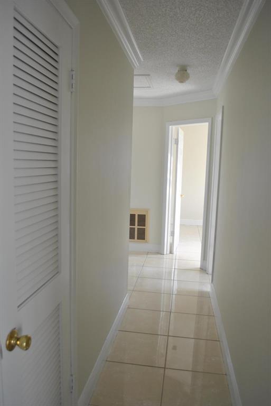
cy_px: 203
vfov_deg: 67.4
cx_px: 136
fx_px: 304
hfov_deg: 48.0
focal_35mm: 27
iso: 200
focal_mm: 18
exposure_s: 1/60
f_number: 4
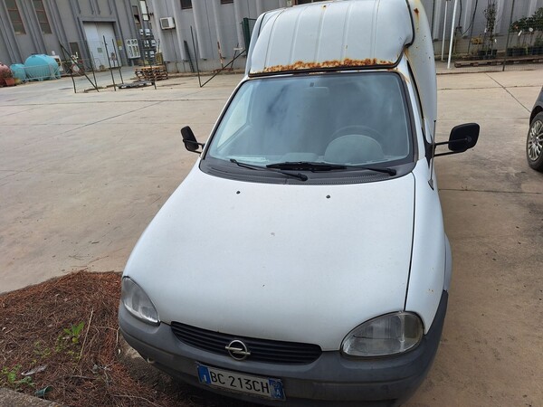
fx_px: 361
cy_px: 204
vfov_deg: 58.9
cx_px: 272
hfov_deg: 73.9
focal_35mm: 23
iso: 40
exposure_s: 1/713
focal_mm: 5.54
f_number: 1.8
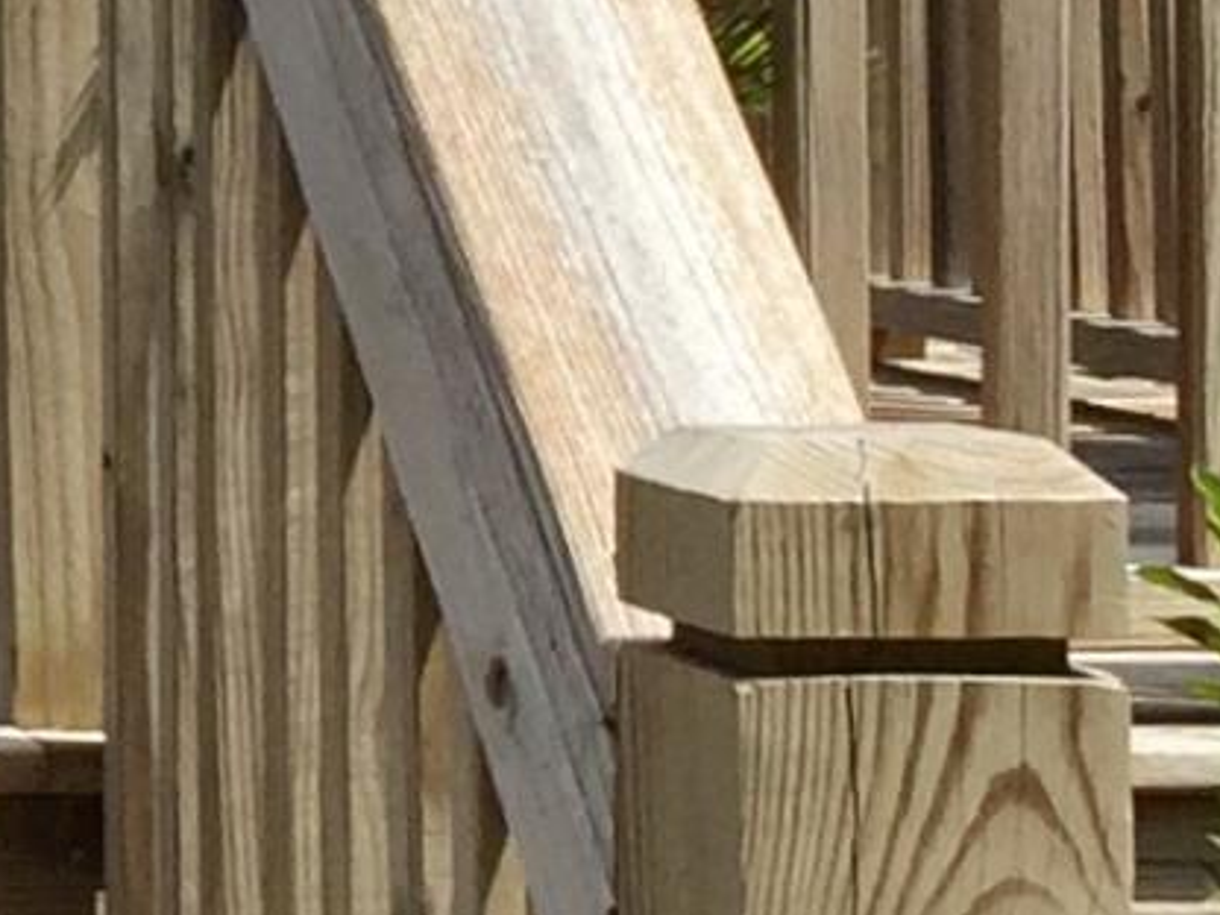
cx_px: -1645
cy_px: -276
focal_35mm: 209
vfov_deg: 7.0
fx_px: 7366
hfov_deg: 8.7
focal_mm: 4.15
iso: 32
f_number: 2.2
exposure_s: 1/2475
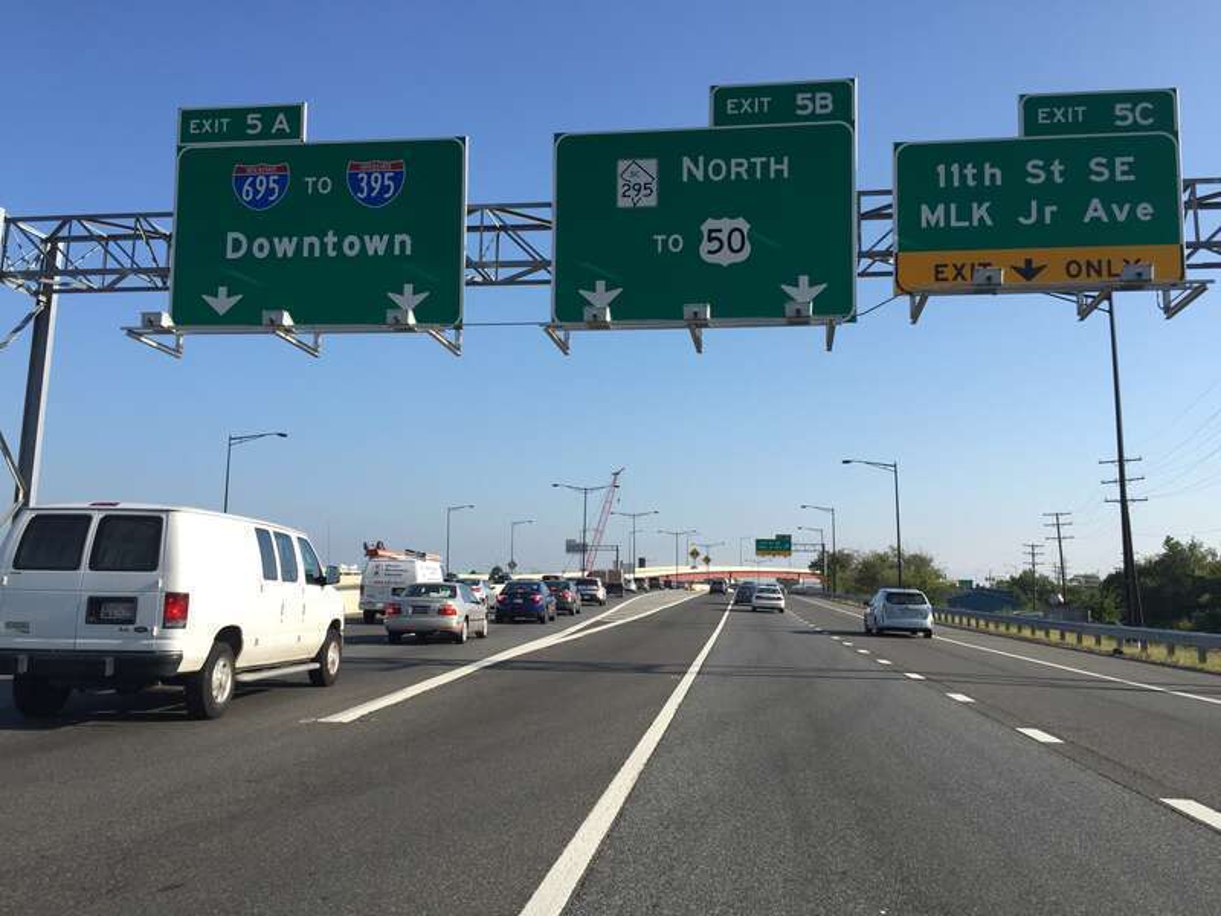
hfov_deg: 61.7
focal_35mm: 29
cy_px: 458
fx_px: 1023
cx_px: 610
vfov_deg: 48.2
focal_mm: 4.15
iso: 32
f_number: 2.2
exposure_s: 1/1582
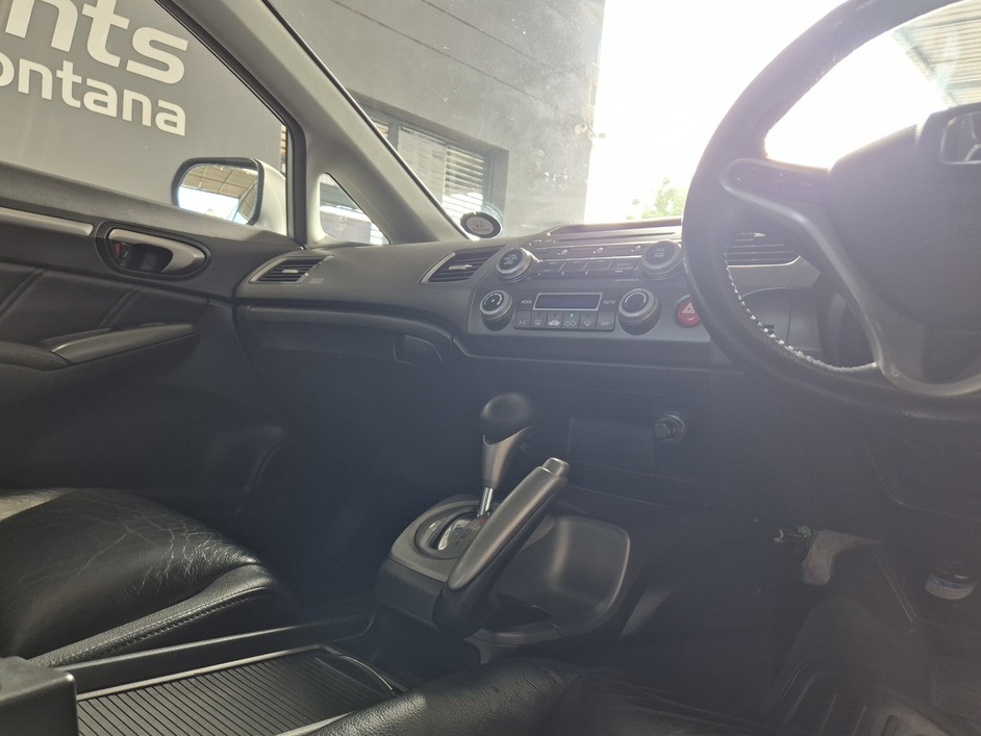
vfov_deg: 54.9
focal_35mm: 25
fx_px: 709
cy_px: 379
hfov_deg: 69.4
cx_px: 503
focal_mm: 5.4
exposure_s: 1/180
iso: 200
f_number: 1.8
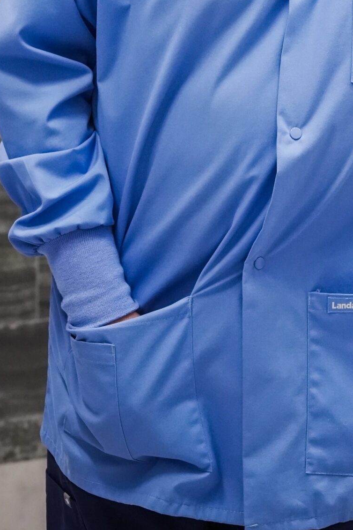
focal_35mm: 120
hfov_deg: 11.3
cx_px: 338
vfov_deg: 16.6
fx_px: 1765
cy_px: -31
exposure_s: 1/125
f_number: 5.6
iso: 6400
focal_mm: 53
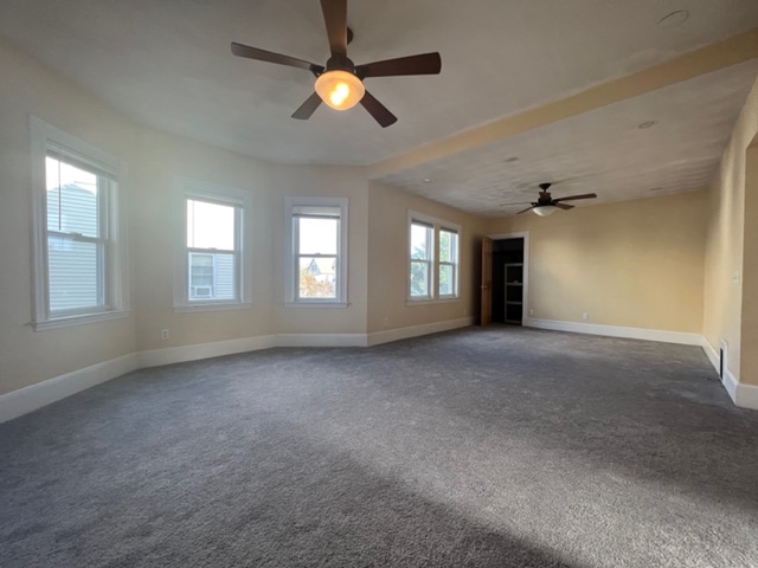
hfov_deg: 106.2
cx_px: 379
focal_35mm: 13
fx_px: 285
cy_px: 284
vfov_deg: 89.9
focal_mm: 1.57
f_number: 1.8
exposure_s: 1/122
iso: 80
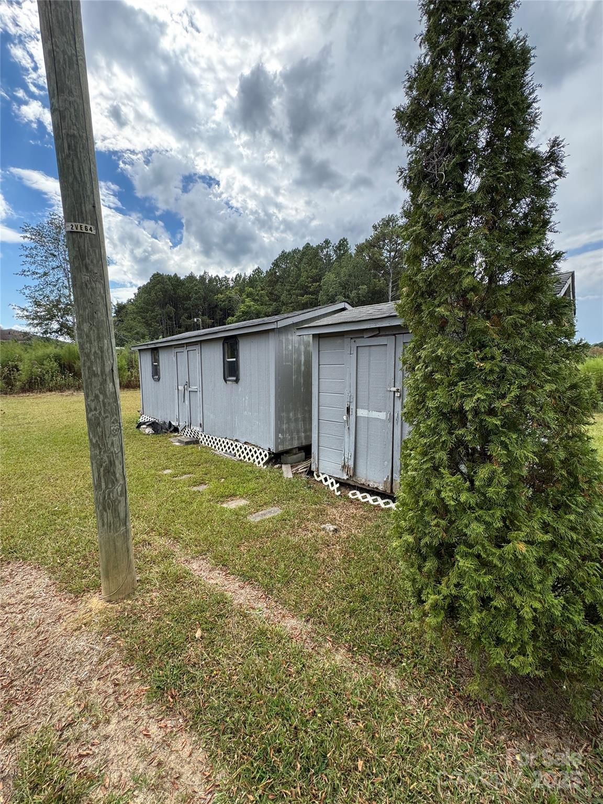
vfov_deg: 102.1
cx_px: 302
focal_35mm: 14
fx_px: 325
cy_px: 402
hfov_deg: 85.7
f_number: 2.2
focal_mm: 2.22
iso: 40
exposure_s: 1/508
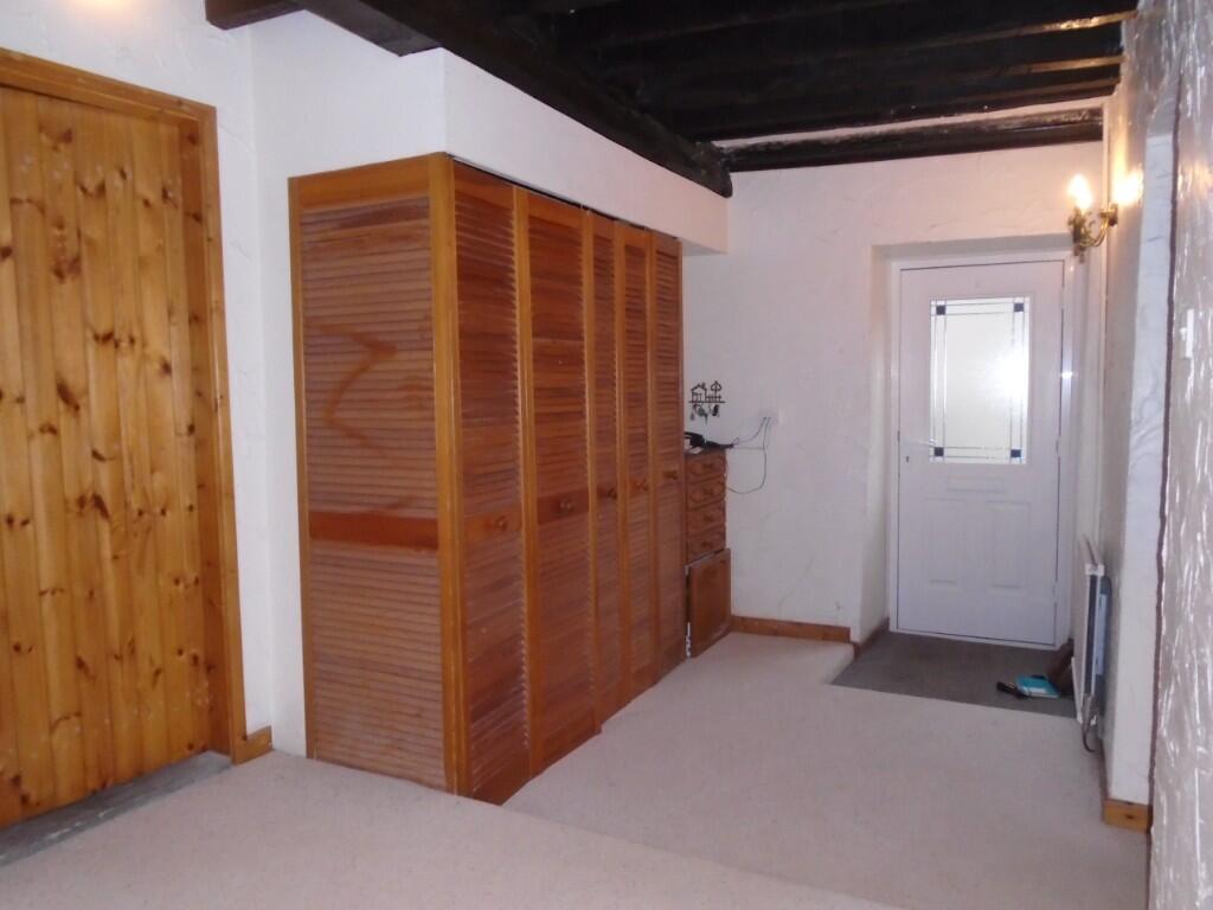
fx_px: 911
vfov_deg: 53.1
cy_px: 455
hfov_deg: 67.3
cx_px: 606
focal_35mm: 26
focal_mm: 4.6
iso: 400
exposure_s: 1/30
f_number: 3.2
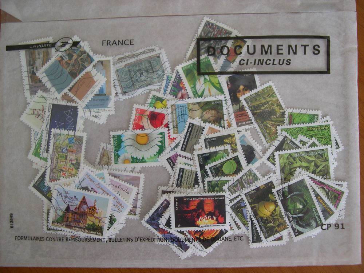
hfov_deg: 49.0
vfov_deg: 37.7
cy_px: 136
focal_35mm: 38
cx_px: 182
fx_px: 400
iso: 100
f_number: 2.8
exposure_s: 1/37.7
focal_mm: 8
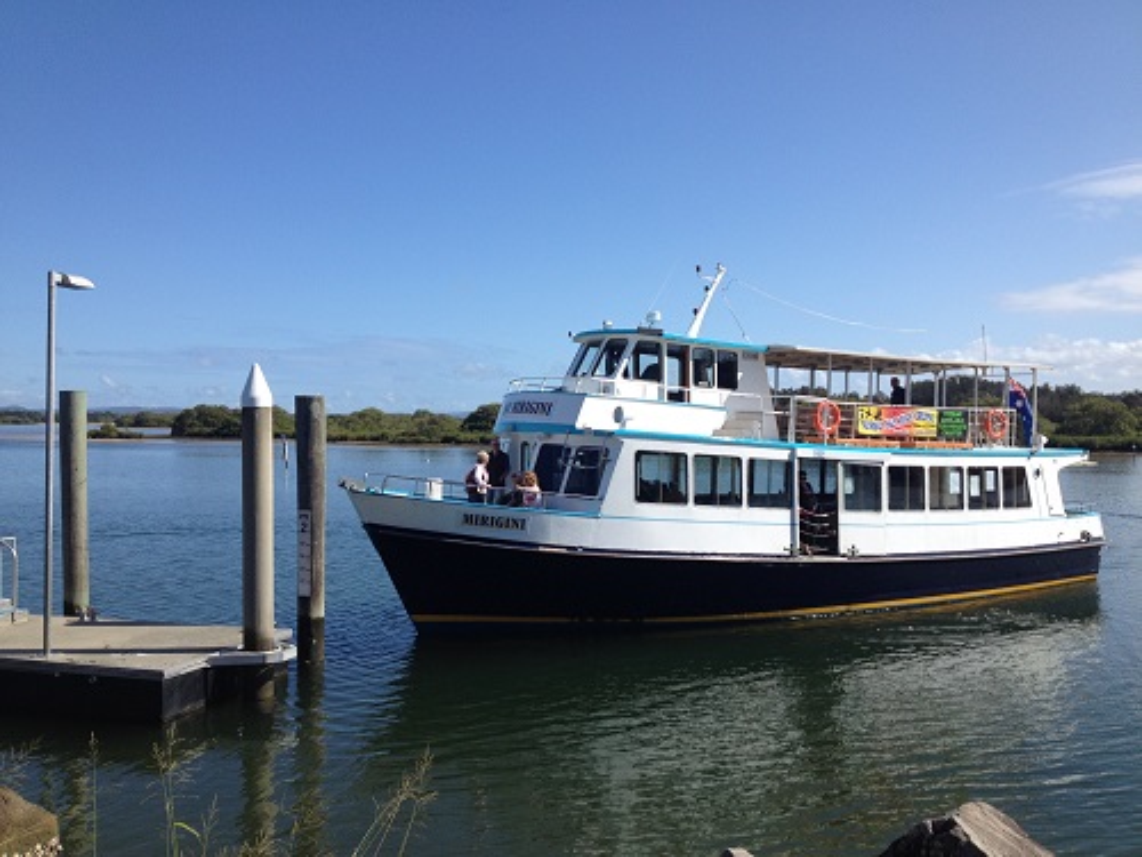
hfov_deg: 52.6
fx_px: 1155
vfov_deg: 40.7
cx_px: 571
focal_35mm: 35
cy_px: 428
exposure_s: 1/1842
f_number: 2.4
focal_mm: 4.28
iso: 50
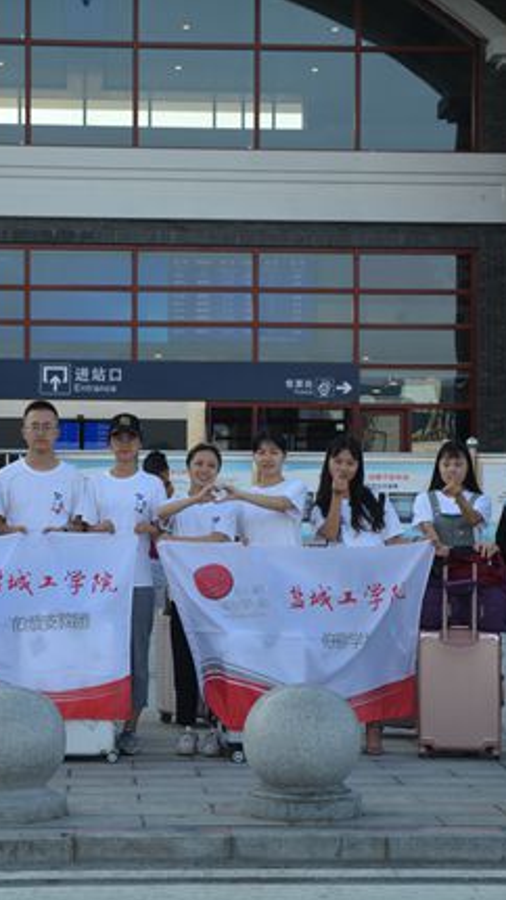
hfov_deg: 12.7
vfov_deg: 22.5
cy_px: 449
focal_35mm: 95
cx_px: 211
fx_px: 2265
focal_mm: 40
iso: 200
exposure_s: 1/250
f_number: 5.6
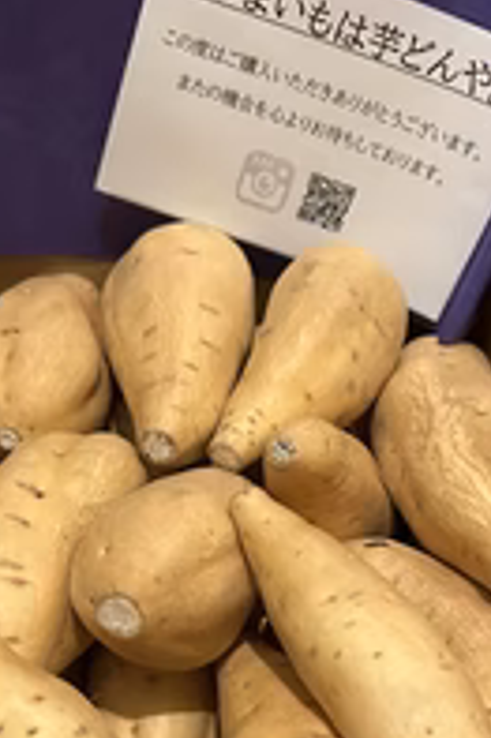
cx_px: 176
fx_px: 1127
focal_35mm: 55
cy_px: 607
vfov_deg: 35.0
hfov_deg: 24.5
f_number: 1.5
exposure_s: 1/60
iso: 320
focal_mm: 5.7
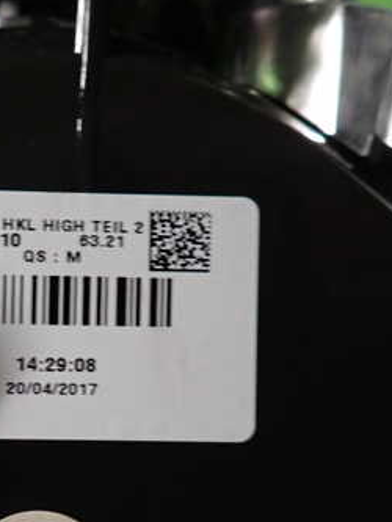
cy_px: 348
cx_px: 28
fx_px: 679
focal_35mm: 45
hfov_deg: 30.6
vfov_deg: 41.5
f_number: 2
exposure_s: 1/30
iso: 500
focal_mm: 4.5
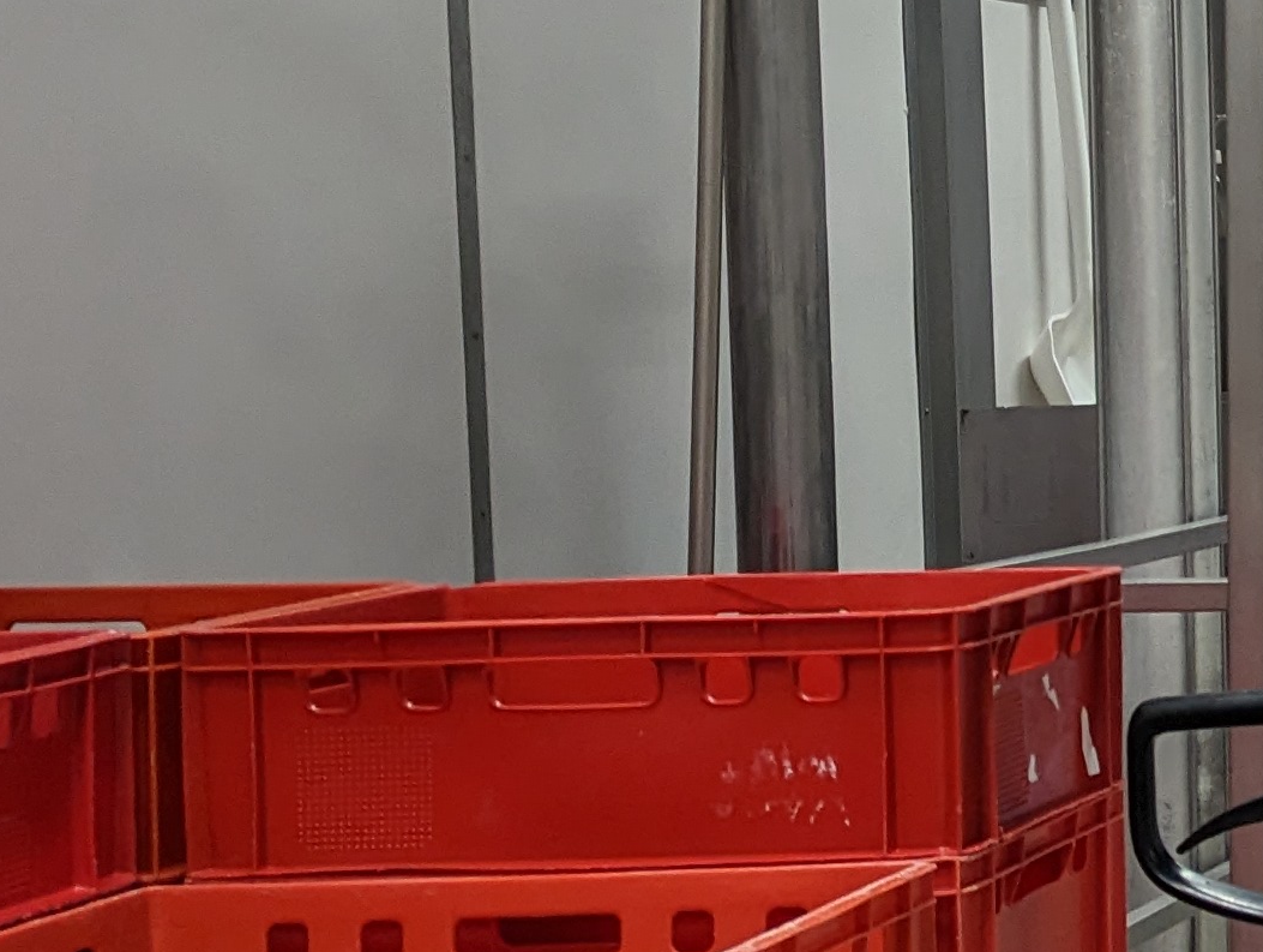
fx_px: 3398
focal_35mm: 93
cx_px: 2202
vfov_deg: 15.9
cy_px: 247
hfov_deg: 17.5
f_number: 1.85
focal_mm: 6.81
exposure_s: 1/100
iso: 247
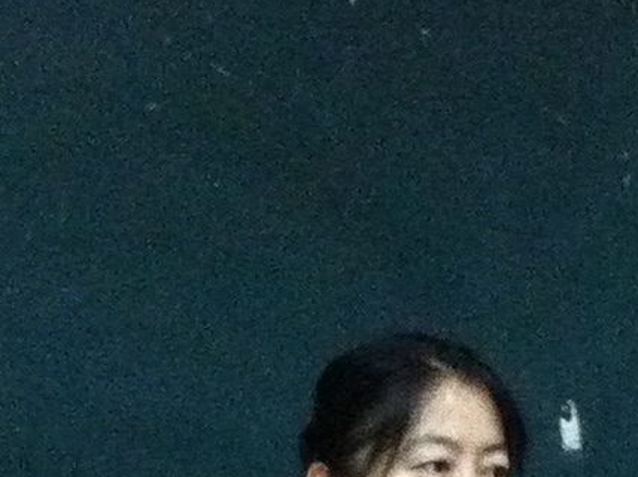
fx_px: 3903
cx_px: 525
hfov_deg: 9.3
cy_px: 590
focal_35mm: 212
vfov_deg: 6.9
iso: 500
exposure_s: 1/15
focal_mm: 3.85
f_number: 2.8
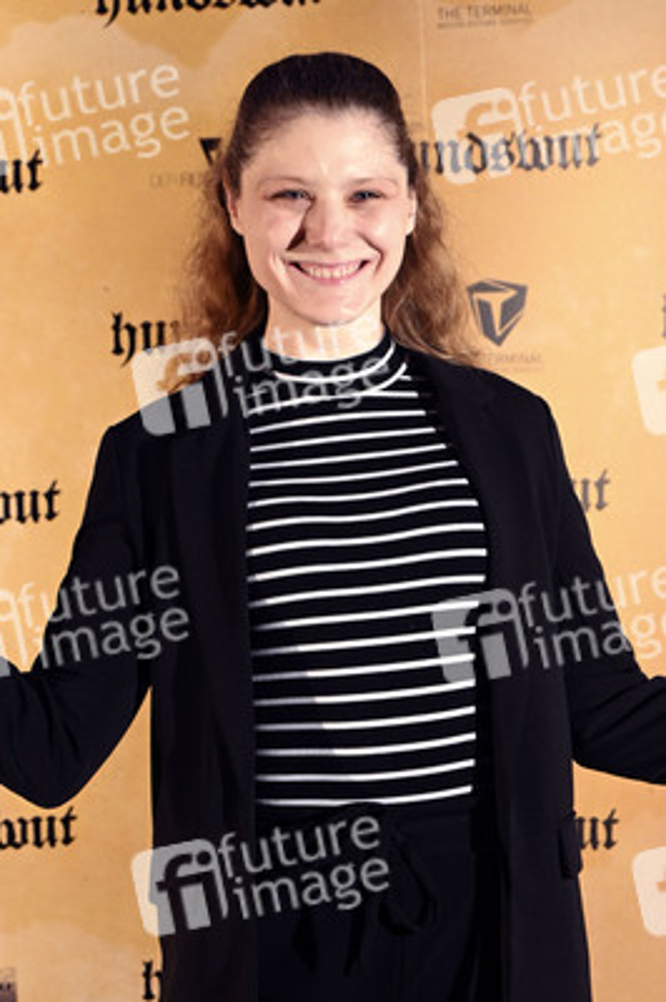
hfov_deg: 21.9
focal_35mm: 62
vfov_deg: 32.4
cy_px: 501
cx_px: 333
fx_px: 1723
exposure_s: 1/200
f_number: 6
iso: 2000
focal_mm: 62
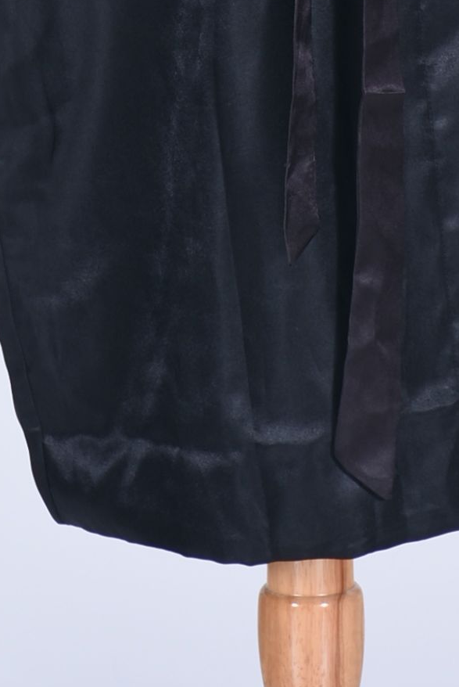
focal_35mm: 409
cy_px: -481
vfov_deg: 5.0
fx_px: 7806
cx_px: 285
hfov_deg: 3.4
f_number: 8
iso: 100
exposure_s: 1/80
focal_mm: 80
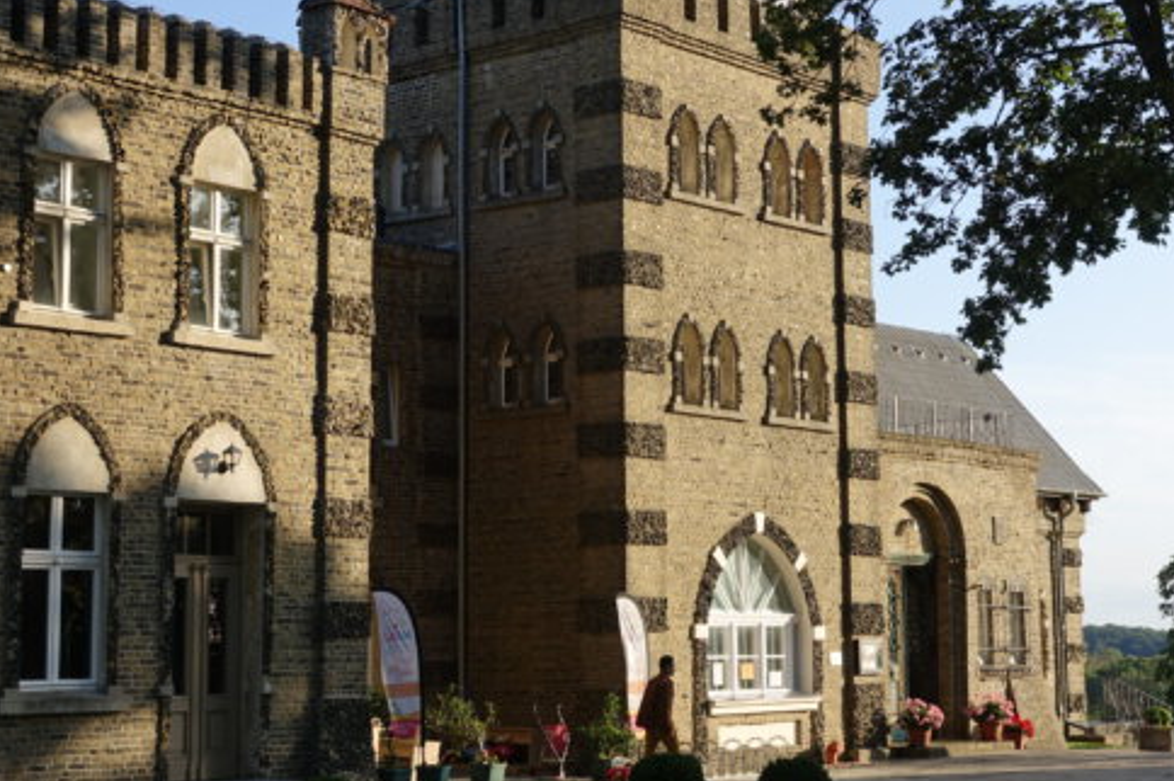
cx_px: 706
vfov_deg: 20.3
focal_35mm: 67
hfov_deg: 30.0
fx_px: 2183
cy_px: 323
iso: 100
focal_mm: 19.68
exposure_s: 1/400
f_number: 4
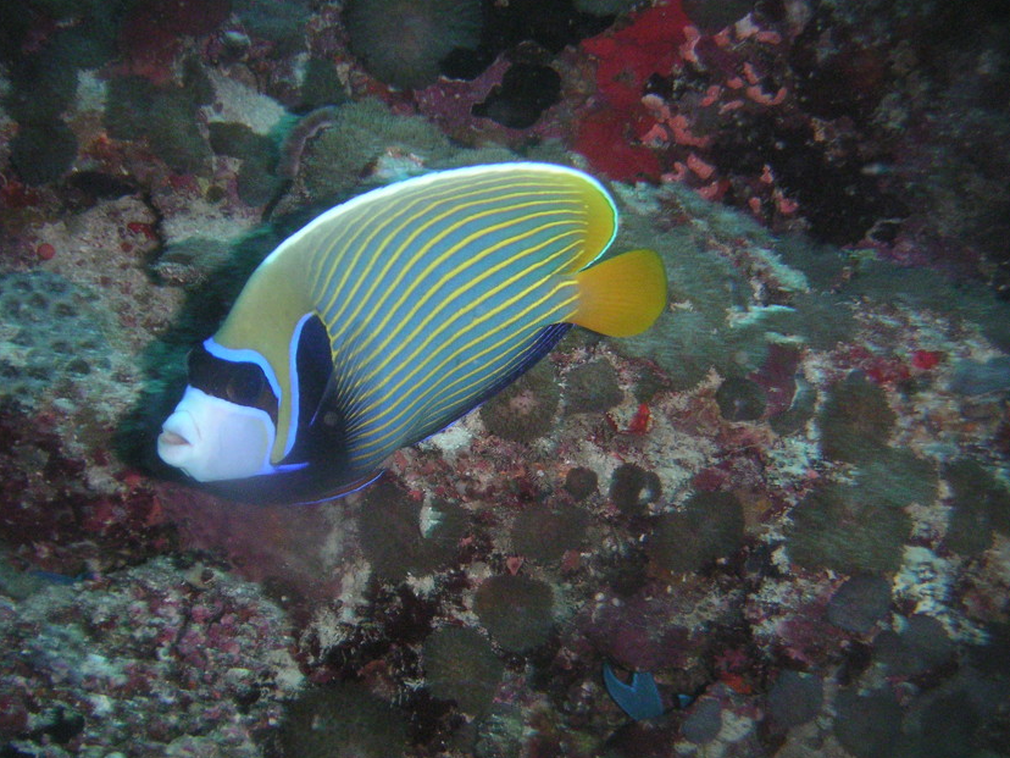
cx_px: 493
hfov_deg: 47.9
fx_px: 1138
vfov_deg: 36.8
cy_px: 380
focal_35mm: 39
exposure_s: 1/45
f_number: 2.8
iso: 160
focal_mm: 6
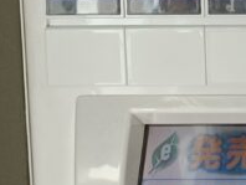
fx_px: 918
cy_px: -255
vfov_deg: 10.1
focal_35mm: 129
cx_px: 436
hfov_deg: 13.7
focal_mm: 4.7
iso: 250
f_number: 1.7
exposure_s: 1/60
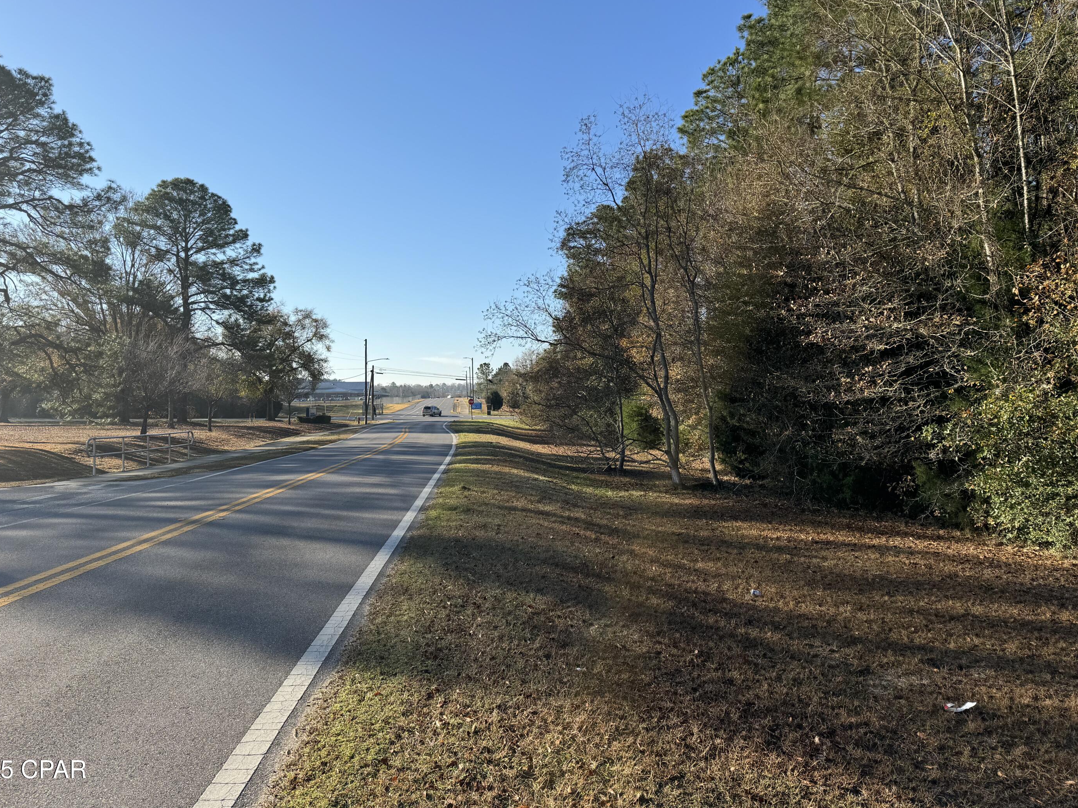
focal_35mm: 26
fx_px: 810
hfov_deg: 67.3
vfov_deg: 53.0
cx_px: 523
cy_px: 372
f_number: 1.78
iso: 80
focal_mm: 6.76
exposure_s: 1/3096
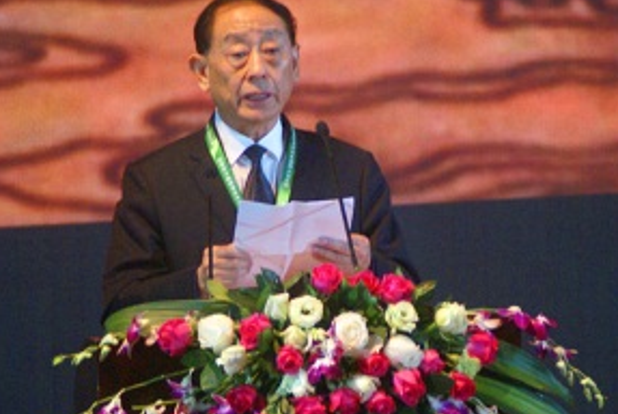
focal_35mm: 784
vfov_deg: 1.8
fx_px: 13472
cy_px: 213
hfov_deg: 2.6
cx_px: 325
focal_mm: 300
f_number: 5.6
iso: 800
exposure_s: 1/100
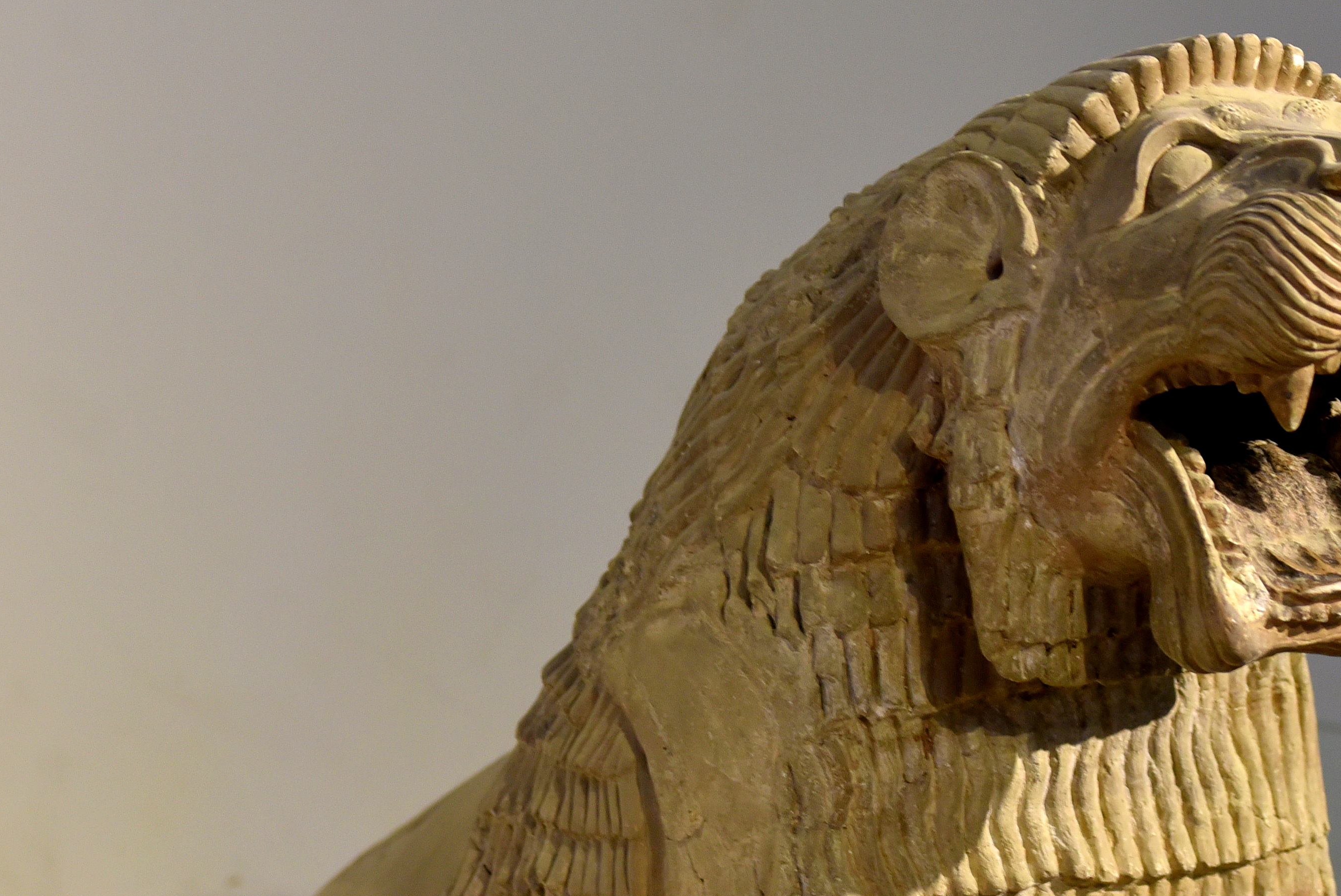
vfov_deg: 8.7
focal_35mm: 157
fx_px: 5851
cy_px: 882
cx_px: 862
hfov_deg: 13.1
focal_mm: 70
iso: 1100
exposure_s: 1/80
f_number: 2.8
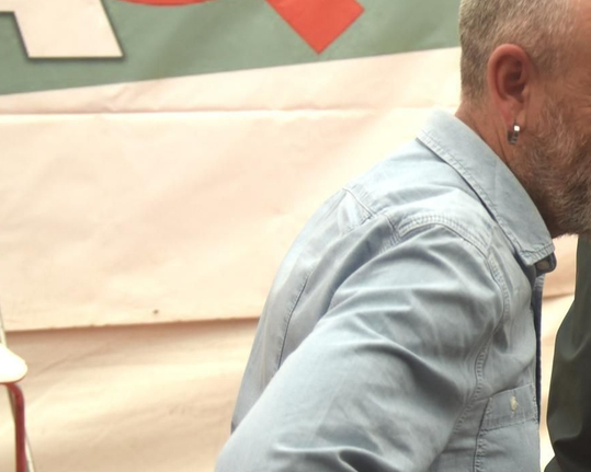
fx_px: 2536
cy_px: 161
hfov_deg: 12.7
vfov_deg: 10.6
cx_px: 837
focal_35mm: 145
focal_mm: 52
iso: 200
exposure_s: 1/160
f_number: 6.3
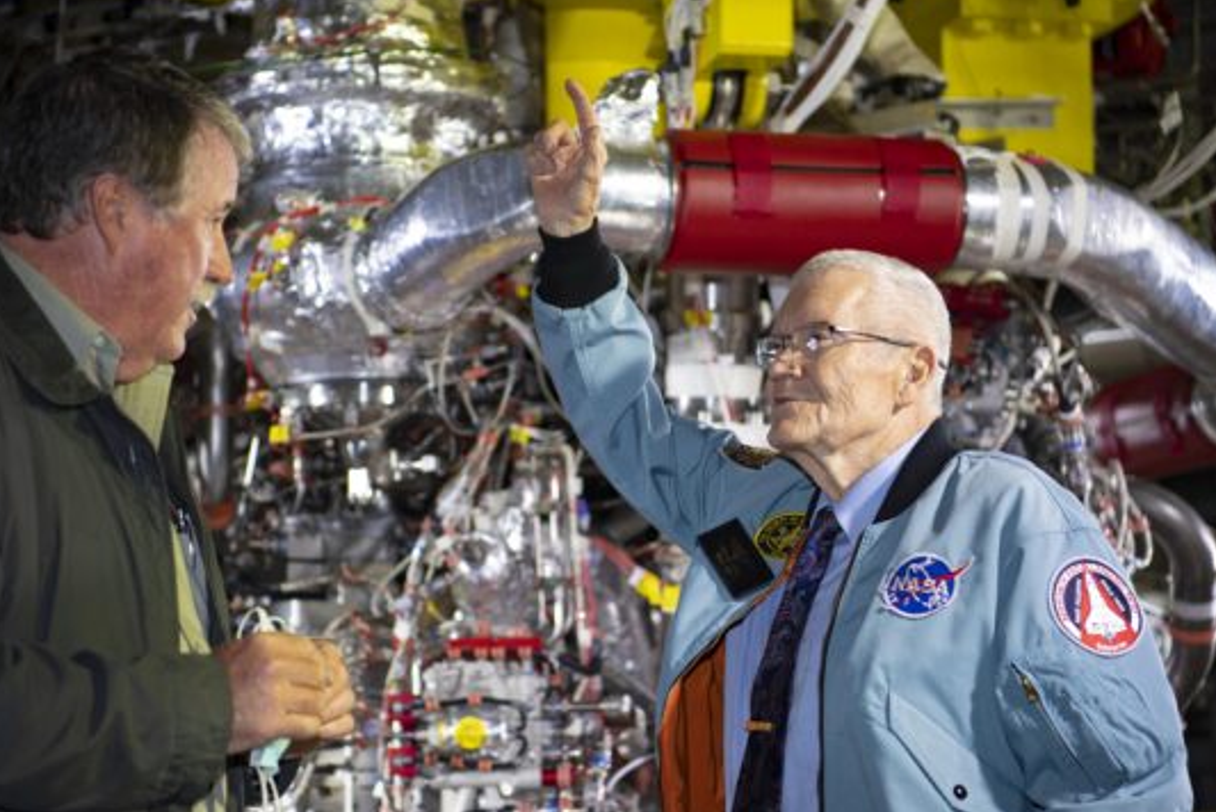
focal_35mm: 84
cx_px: 534
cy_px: 432
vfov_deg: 16.3
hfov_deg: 24.2
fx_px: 2839
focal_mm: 70
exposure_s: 1/80
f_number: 3.2
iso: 200
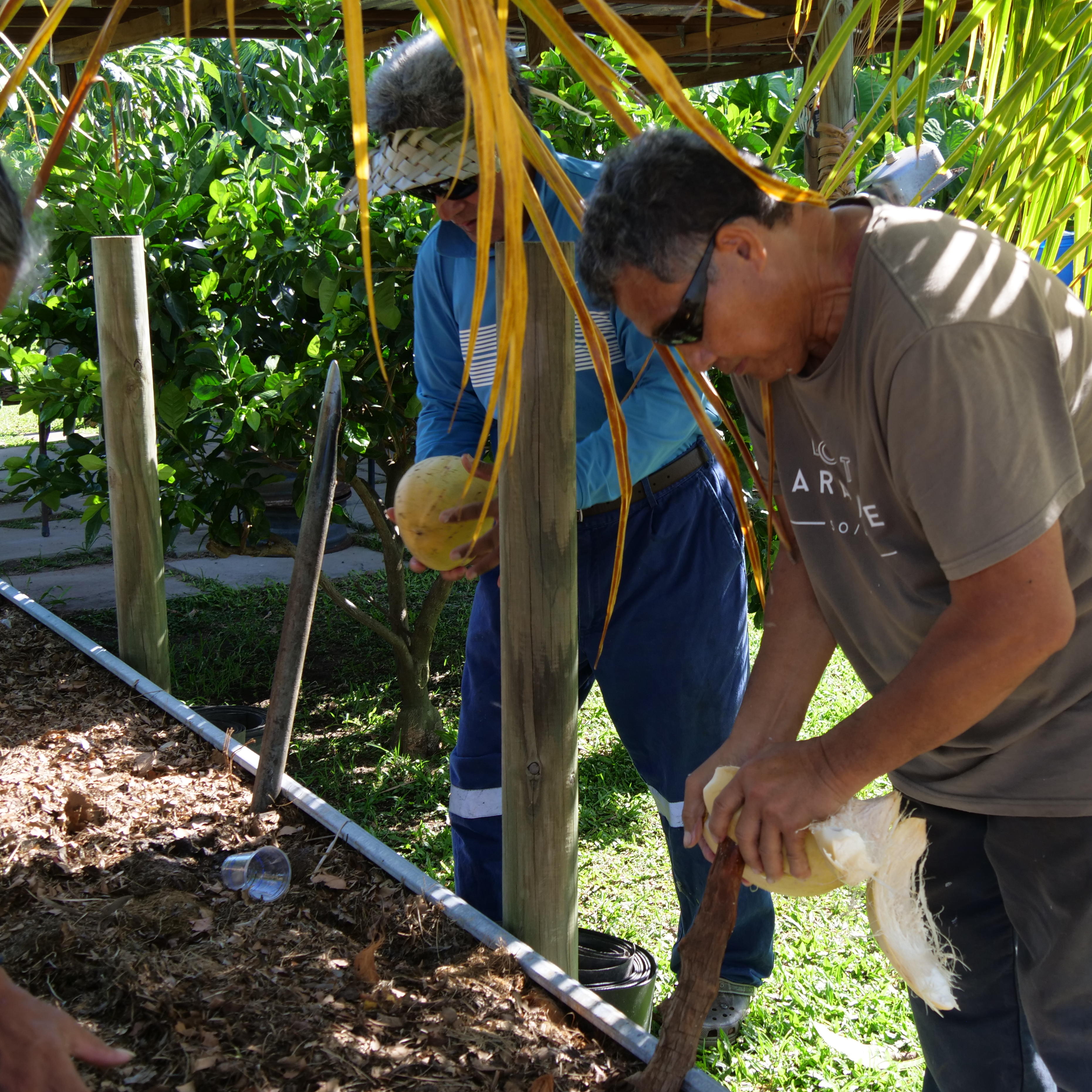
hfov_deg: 30.0
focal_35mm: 57
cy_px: 542
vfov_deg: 30.0
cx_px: 616
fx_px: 2034
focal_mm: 24
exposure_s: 1/160
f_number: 5
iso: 200
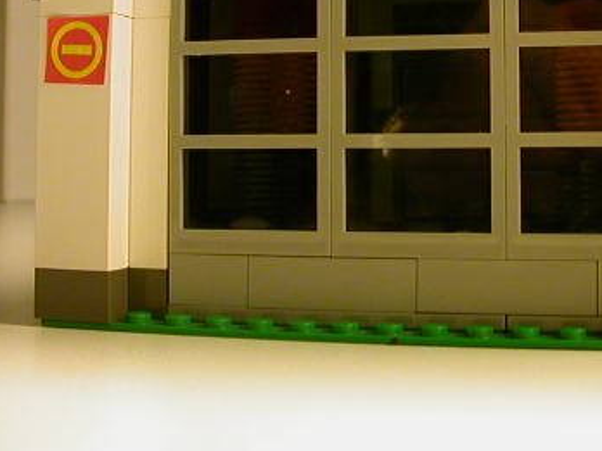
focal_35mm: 68
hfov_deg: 28.4
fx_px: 1183
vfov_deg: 21.3
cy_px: 74
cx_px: 408
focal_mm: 5.6
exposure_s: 1/17.2
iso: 100
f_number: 2.7
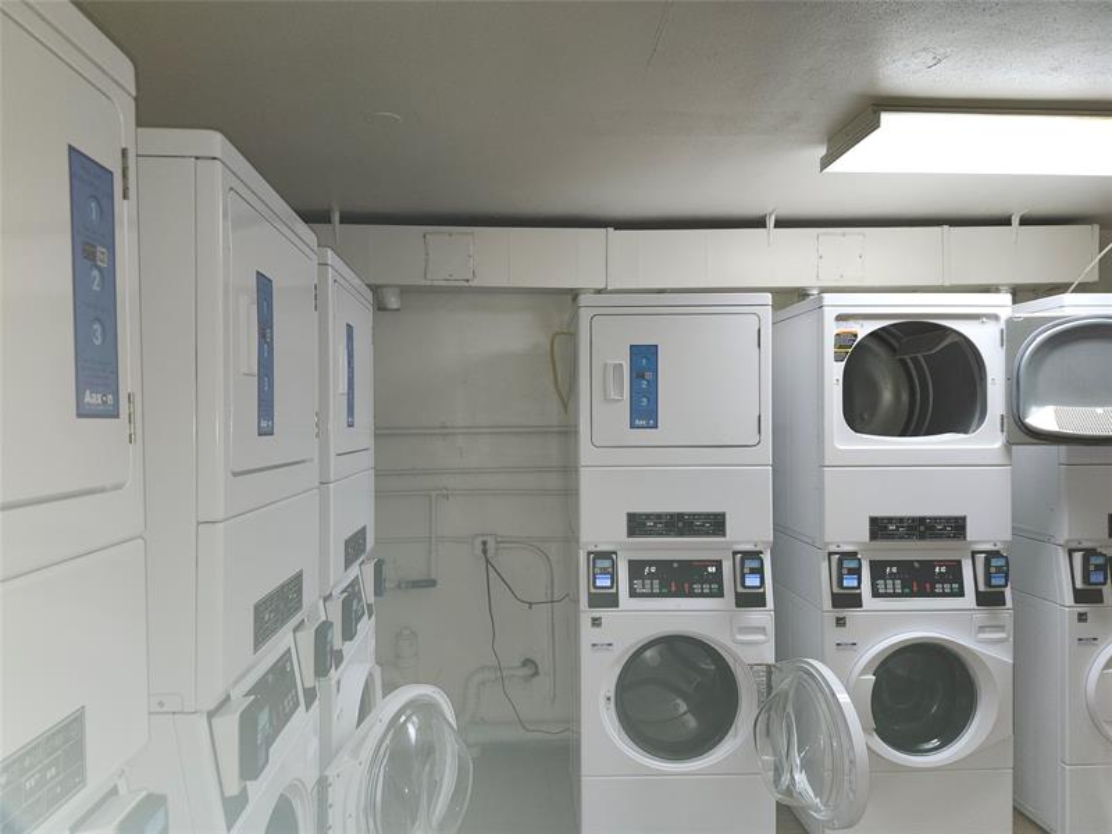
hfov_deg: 73.9
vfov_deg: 58.9
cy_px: 417
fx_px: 739
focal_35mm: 23
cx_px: 556
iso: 80
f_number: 1.8
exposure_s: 1/60
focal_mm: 5.54
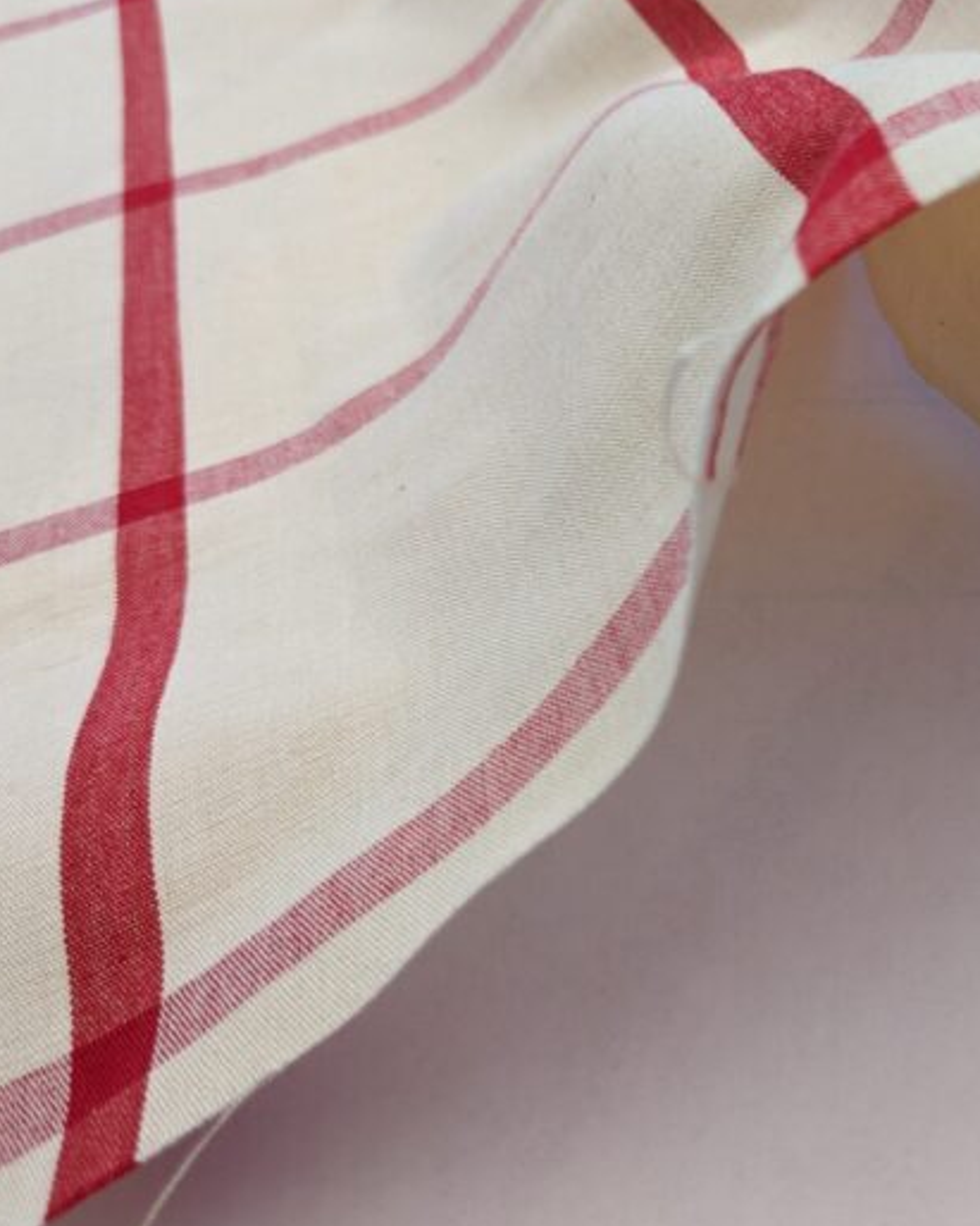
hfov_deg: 34.0
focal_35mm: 41
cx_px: 925
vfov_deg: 44.8
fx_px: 1487
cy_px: 580
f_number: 1.73
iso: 57
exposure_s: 1/1114
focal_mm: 4.38
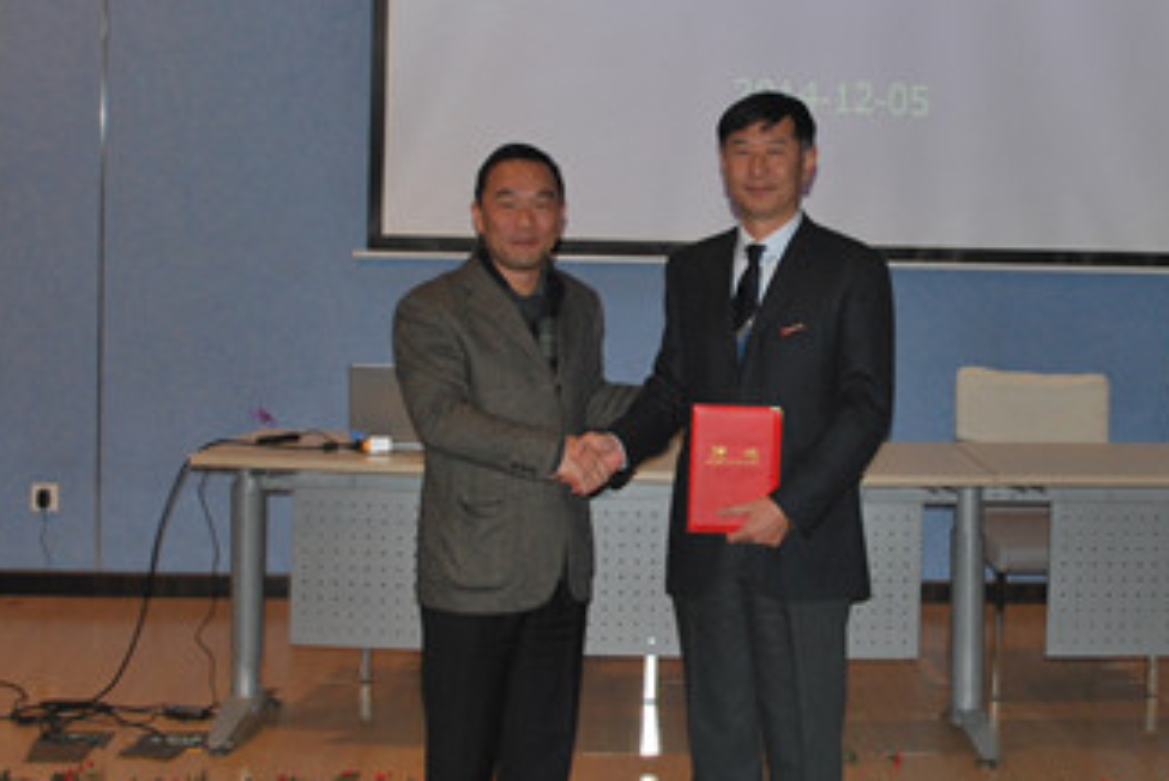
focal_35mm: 71
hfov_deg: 28.2
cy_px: 234
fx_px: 2306
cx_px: 813
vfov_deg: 19.1
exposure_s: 1/60
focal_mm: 24
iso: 200
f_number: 4.2
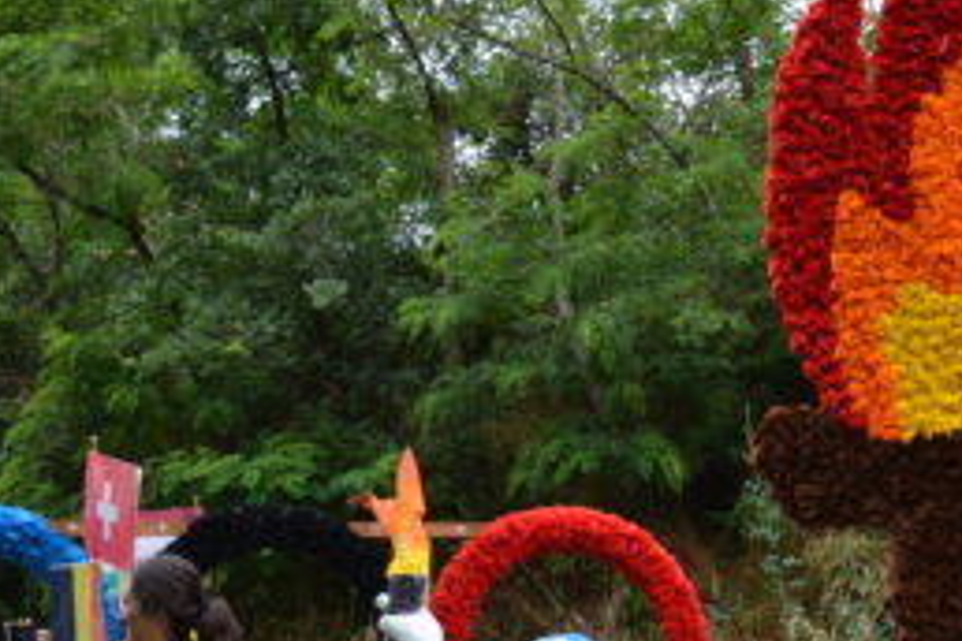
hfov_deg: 23.6
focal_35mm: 85
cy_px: 775
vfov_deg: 15.4
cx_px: 727
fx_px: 2281
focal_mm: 21
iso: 400
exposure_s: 1/800
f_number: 3.8
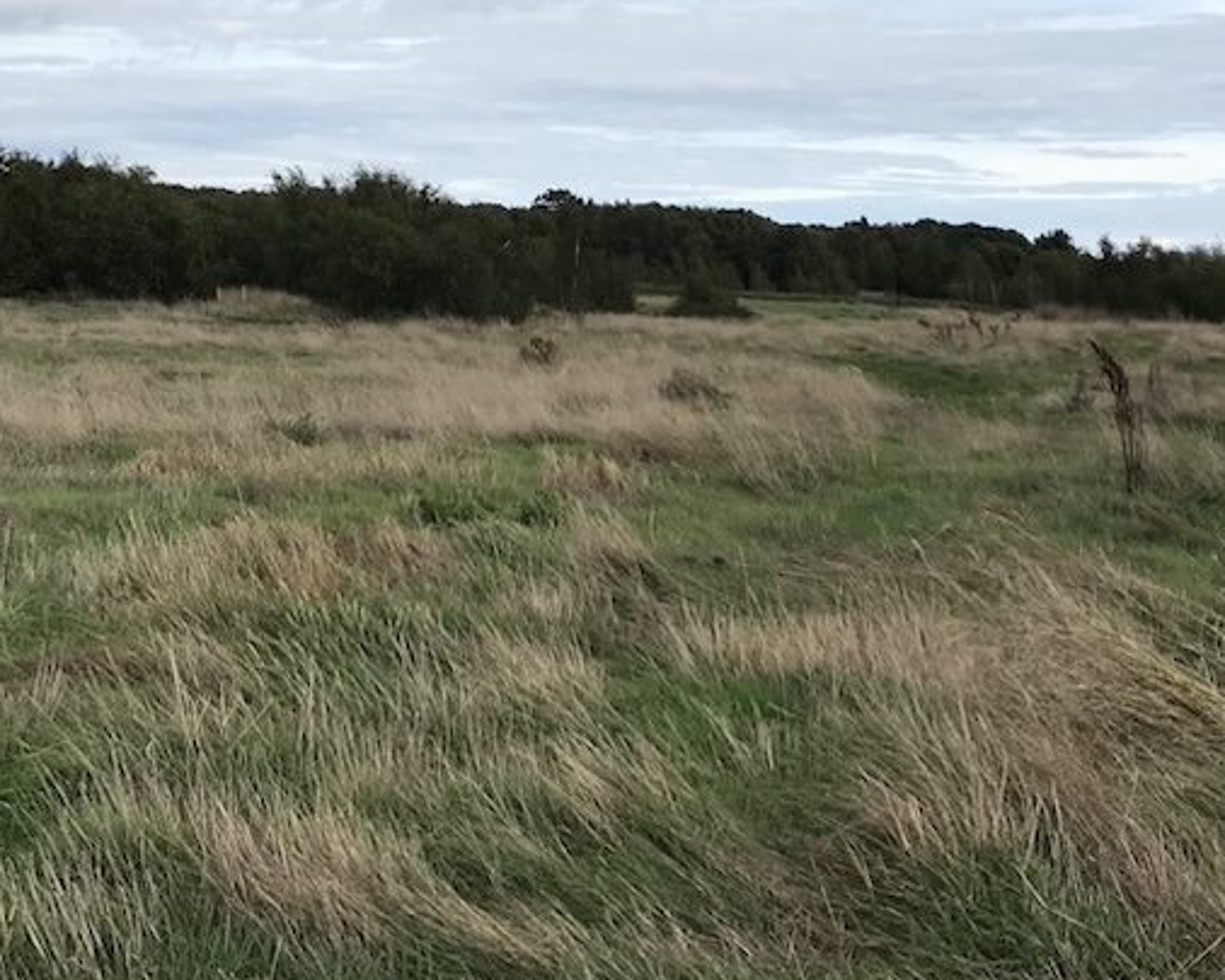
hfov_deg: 34.7
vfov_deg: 27.7
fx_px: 1958
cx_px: 525
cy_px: 235
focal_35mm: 54
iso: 20
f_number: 1.8
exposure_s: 1/2037
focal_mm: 3.99
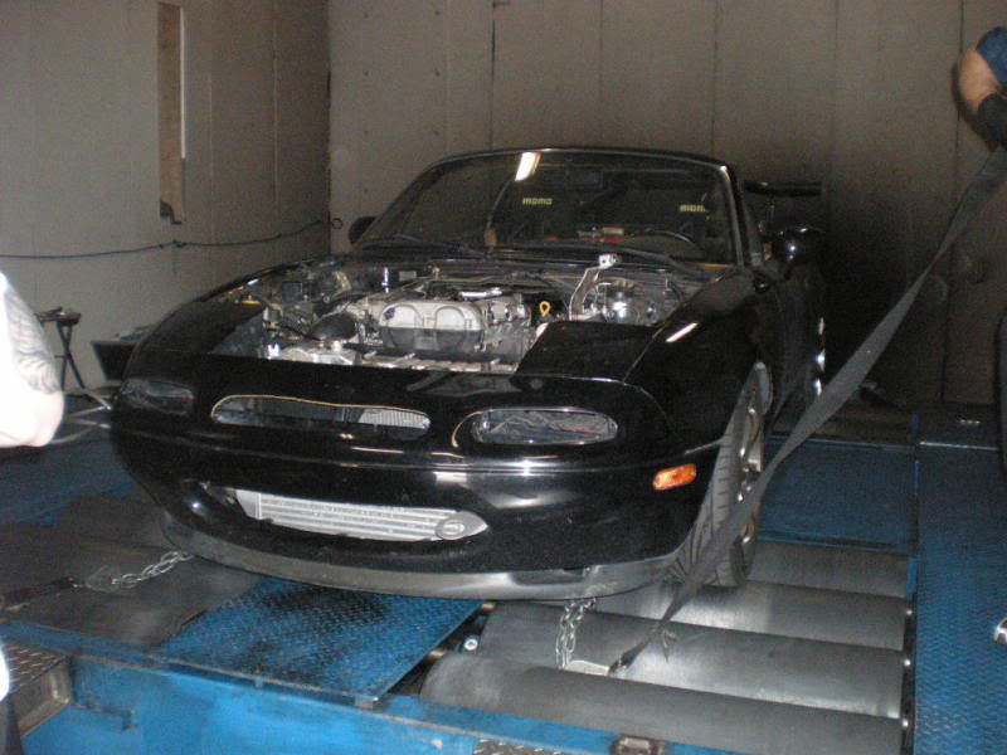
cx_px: 504
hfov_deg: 49.0
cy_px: 378
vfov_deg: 37.7
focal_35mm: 38
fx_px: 1105
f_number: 3.1
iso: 640
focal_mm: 6.3
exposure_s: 1/60
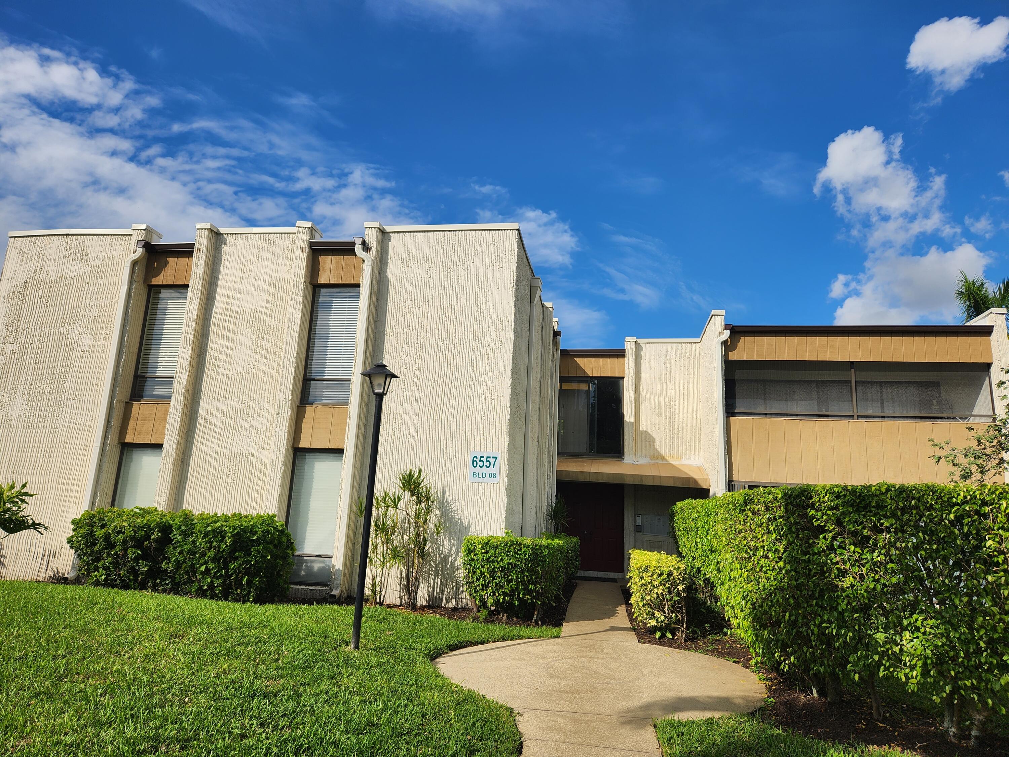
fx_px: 670
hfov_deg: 73.9
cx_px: 504
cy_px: 378
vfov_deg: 58.9
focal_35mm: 23
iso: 20
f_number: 1.8
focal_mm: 5.4
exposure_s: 1/3446
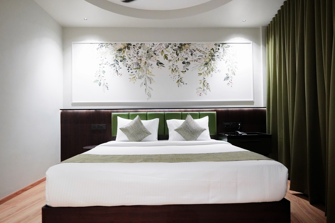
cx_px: 168
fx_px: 195
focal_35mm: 21
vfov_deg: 59.5
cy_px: 112
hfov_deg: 81.2
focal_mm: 14
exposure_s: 1/400
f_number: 2
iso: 6400
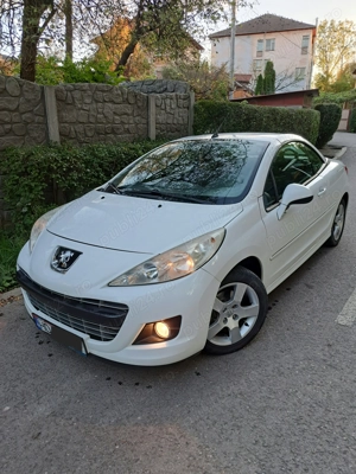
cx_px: 178
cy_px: 237
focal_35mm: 24
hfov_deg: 56.8
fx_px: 329
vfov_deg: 71.6
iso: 50
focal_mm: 5.23
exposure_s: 1/100
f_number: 1.8
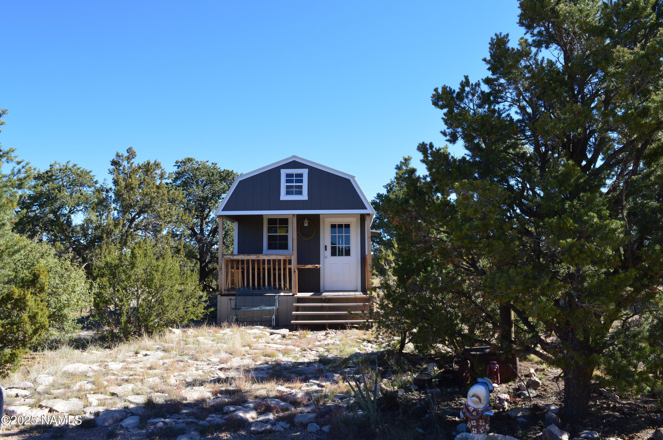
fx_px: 497
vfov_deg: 47.8
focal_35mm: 27
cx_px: 332
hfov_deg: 67.4
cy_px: 220
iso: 400
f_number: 10
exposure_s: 1/320
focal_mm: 18
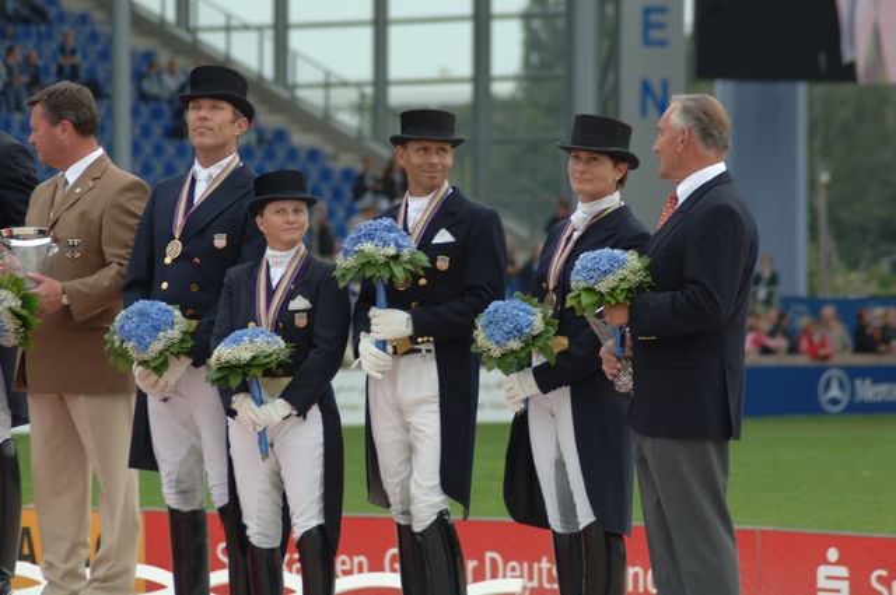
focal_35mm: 285
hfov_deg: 7.2
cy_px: 298
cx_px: 448
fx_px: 7084
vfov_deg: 4.8
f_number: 5.6
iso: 200
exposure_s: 1/250
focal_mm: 190
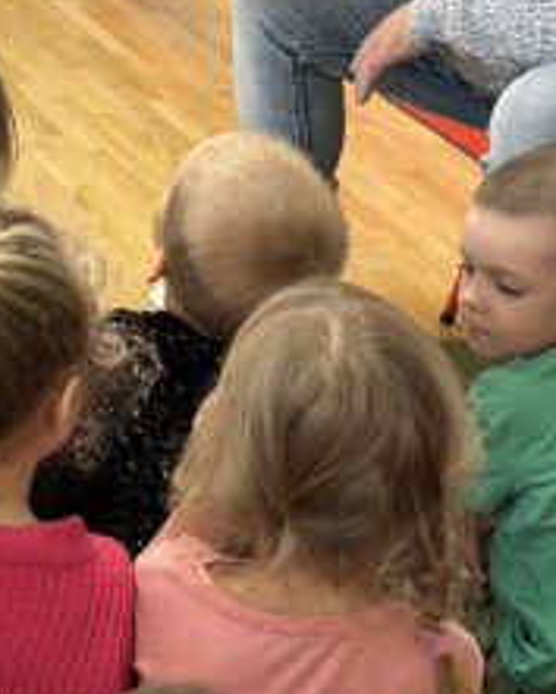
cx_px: 38
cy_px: 236
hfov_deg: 17.2
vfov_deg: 21.6
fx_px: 1809
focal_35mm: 88
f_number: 1.5
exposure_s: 1/50
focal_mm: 5.7
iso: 160
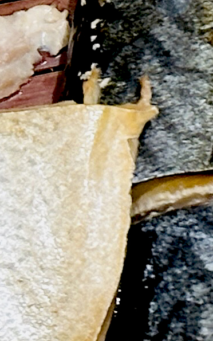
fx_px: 3204
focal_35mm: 345
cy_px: -321
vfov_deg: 5.9
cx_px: 634
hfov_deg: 3.7
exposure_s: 1/60
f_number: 1.78
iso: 200
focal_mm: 6.86
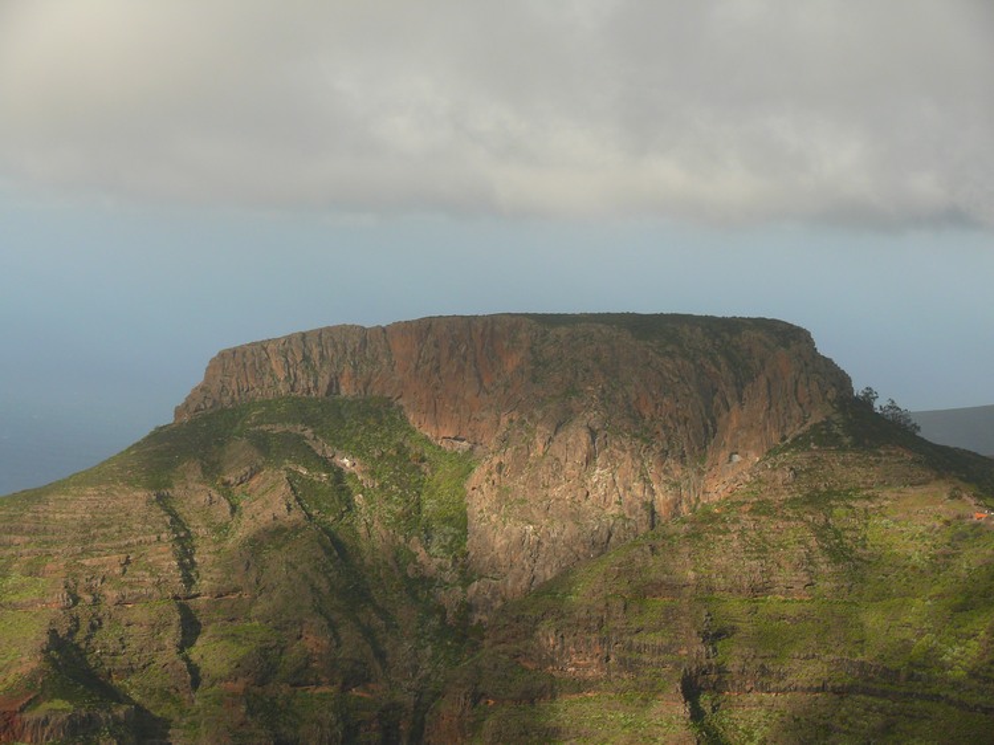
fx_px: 2698
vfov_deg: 15.7
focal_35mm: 94
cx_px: 497
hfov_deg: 20.9
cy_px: 372
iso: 100
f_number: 4.5
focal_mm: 19.9
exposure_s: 1/200
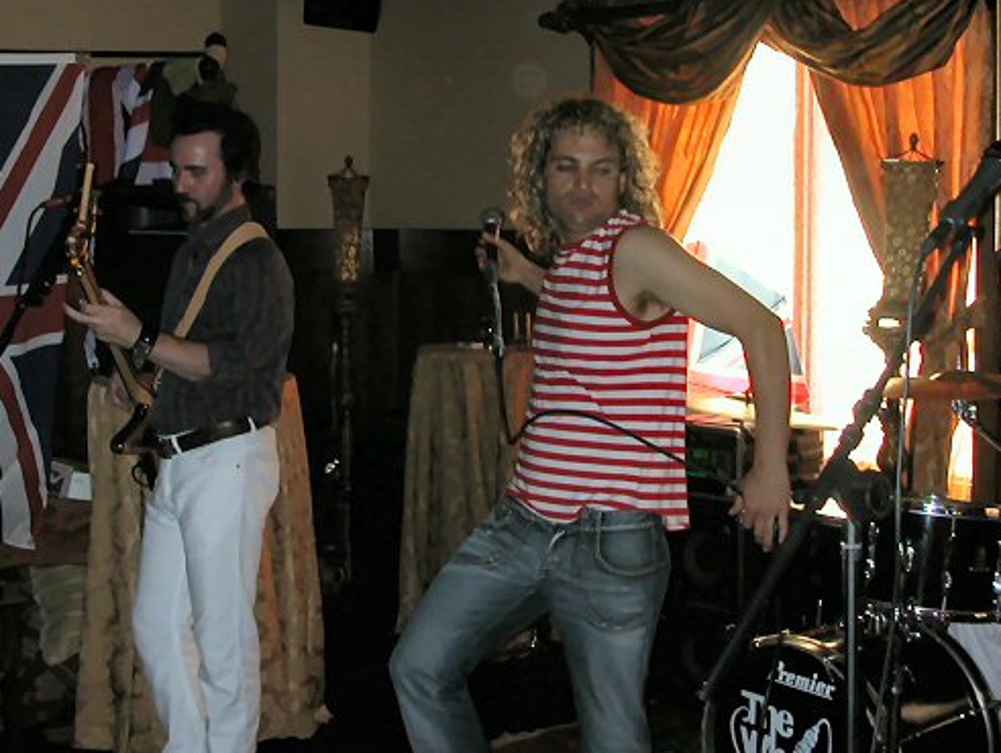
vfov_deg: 26.1
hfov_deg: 34.3
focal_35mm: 56
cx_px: 552
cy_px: 333
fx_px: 1621
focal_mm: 6.6
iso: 130
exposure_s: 1/59.9
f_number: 2.9
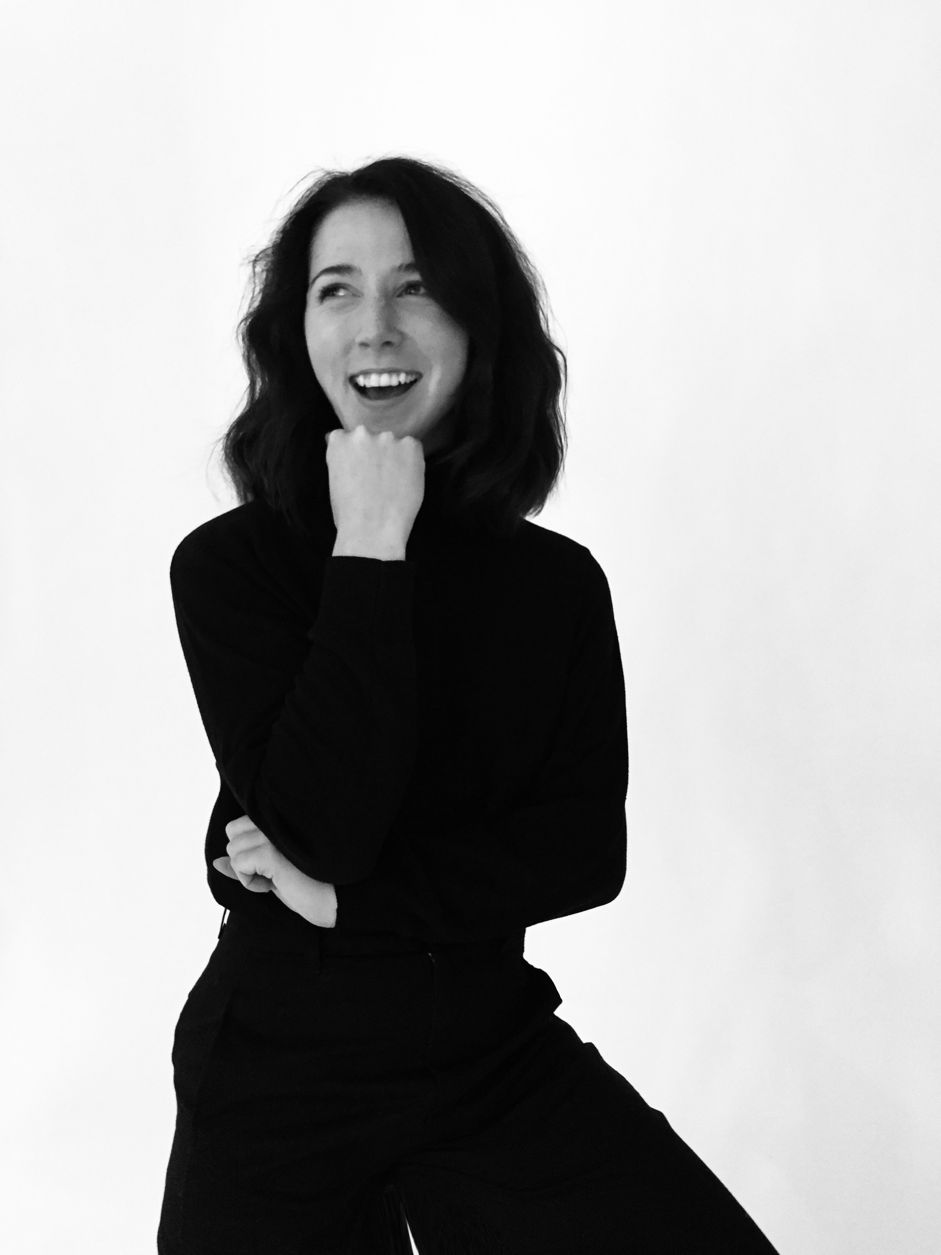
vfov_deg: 61.7
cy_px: 628
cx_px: 470
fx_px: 1051
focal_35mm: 29
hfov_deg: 48.2
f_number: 2.2
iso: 250
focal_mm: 4.15
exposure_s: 1/33
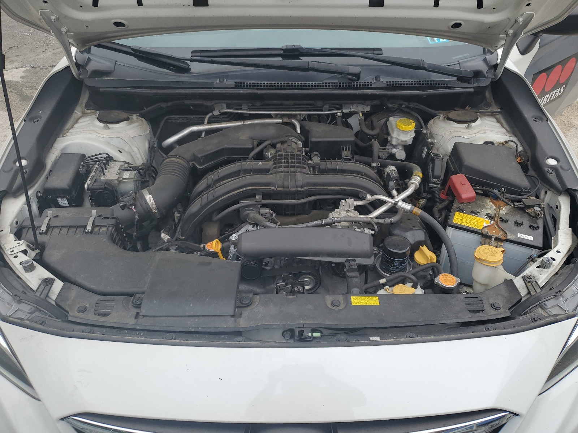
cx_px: 289
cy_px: 216
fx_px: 434
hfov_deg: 67.3
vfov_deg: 53.1
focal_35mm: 26
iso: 50
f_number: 1.5
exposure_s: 1/714
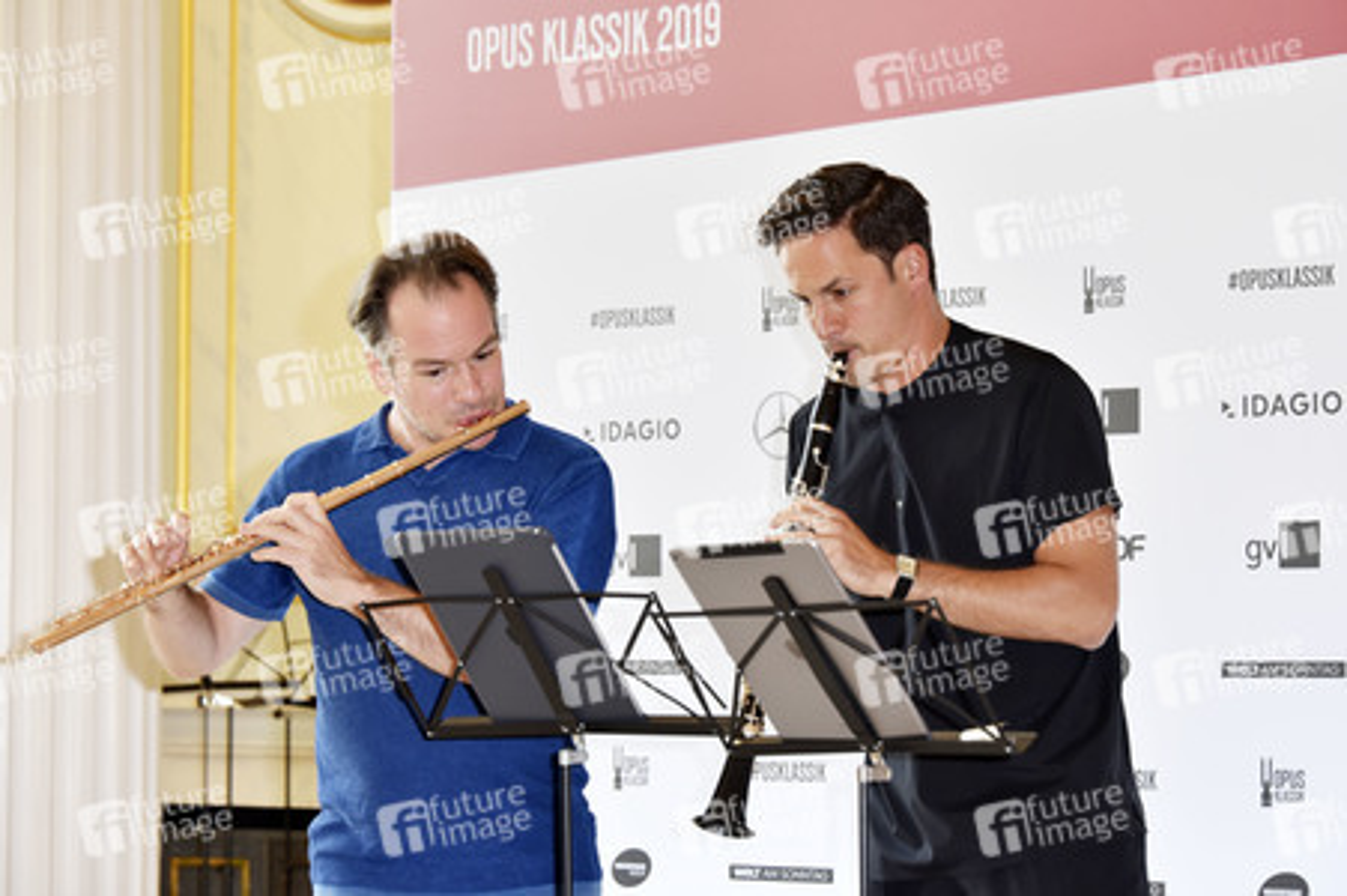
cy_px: 448
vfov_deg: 12.2
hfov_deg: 18.3
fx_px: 4187
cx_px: 674
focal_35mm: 112
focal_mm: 112
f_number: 6.3
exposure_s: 1/125
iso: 1600
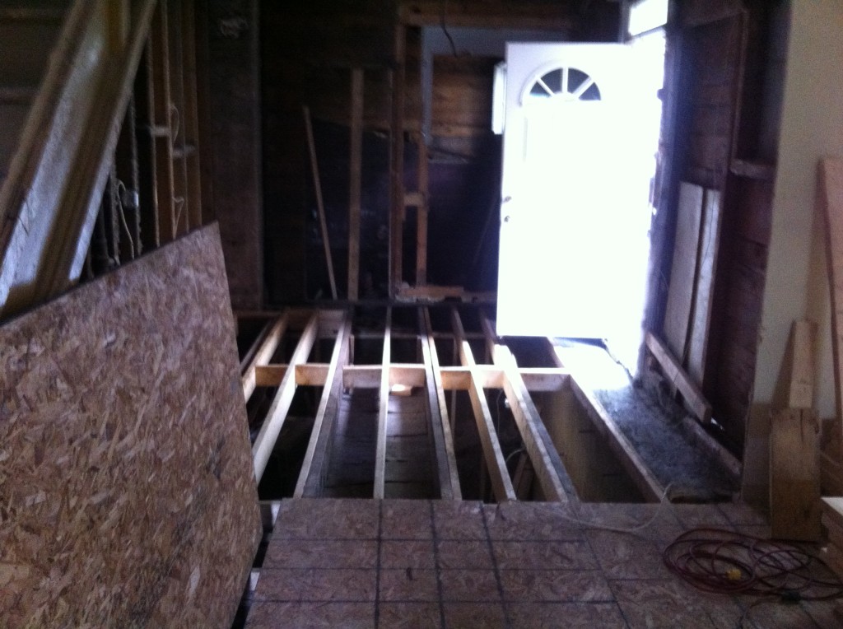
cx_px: 422
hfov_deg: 52.7
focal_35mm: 35
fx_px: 851
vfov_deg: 40.6
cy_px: 314
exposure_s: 1/15
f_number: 2.8
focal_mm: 3.85
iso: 400
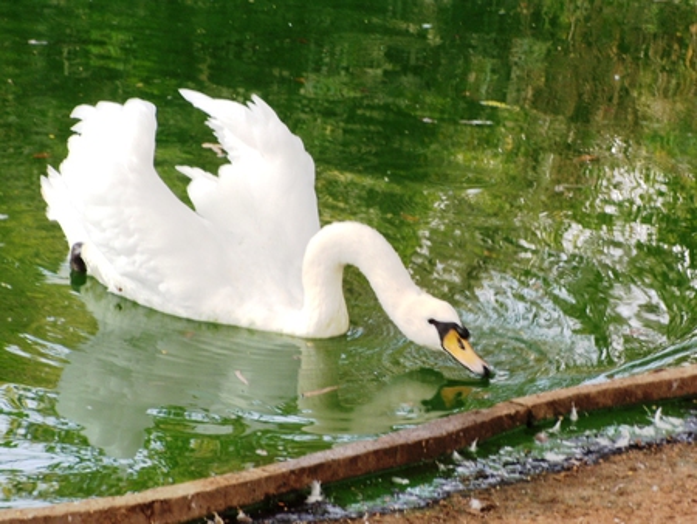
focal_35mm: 154
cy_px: 262
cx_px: 348
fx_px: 3102
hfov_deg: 12.8
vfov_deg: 9.6
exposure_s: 1/60
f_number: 4.4
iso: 125
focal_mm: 27.2
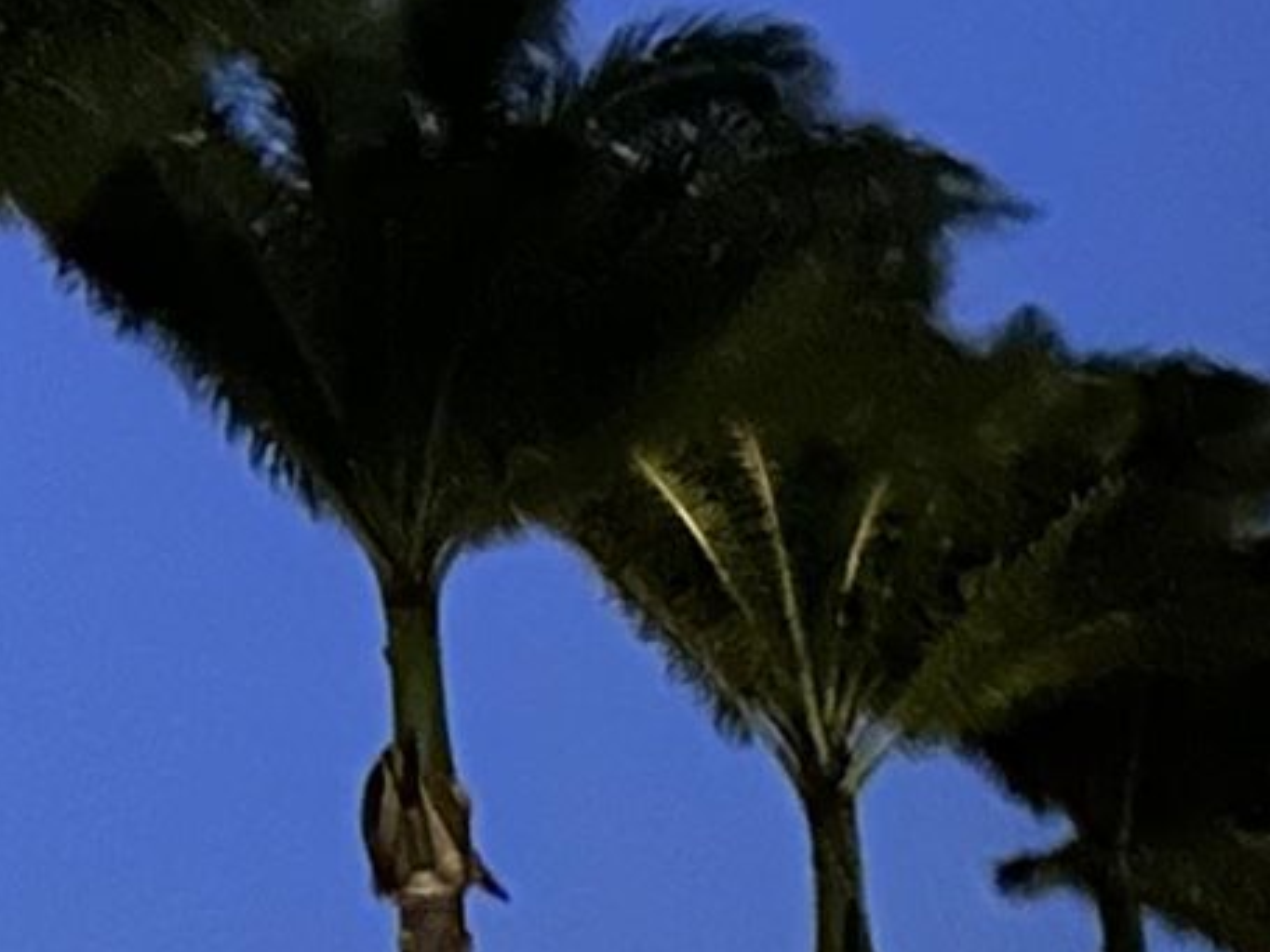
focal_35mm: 162
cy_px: -95
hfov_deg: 11.7
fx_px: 5942
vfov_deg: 9.1
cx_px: -603
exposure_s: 1/5
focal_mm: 6.86
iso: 5000
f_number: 1.78
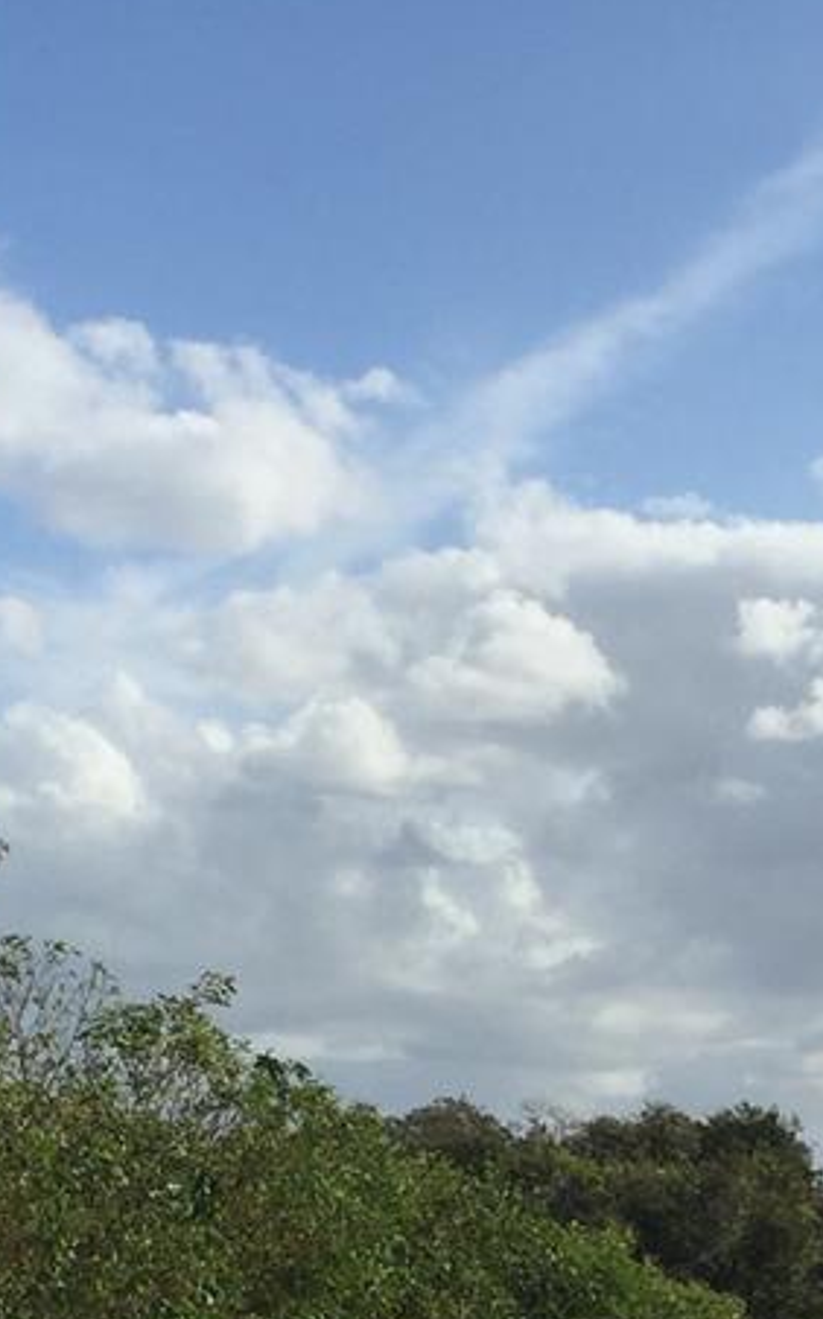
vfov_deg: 18.6
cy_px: 1045
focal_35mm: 111
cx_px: 569
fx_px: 3989
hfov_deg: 11.8
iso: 32
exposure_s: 1/3300
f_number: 2.2
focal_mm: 4.15
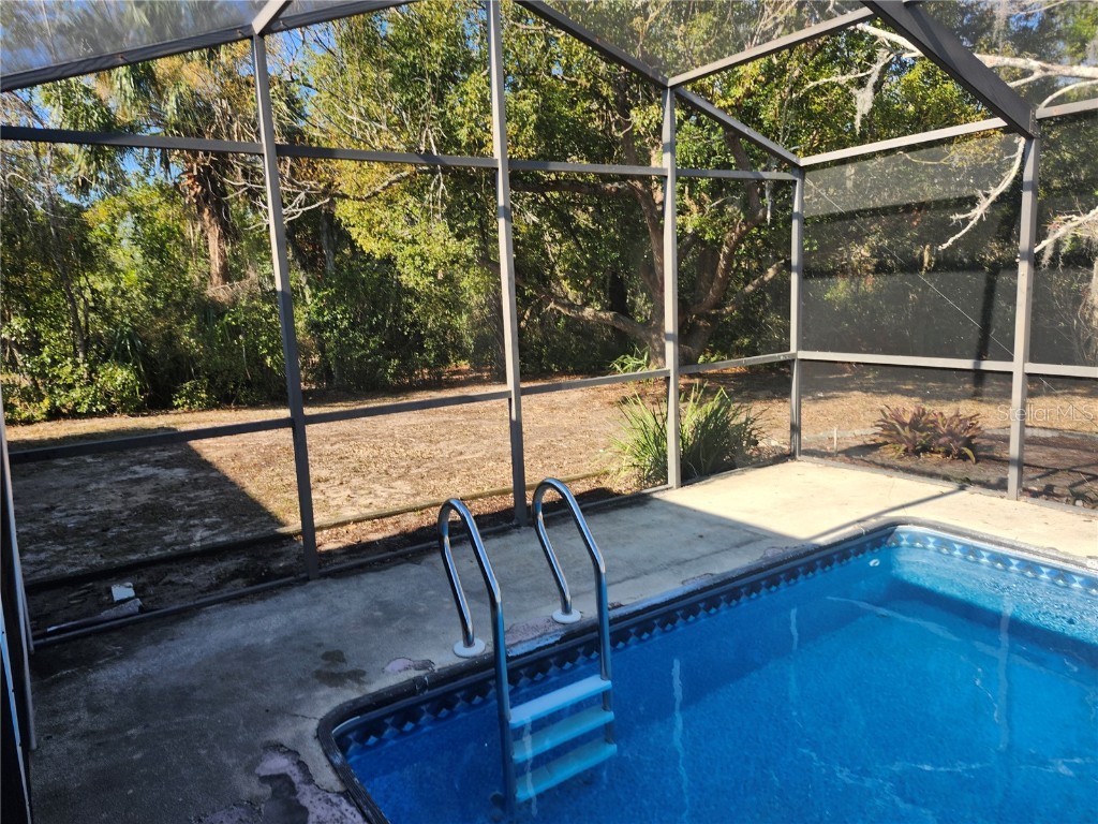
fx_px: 730
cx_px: 549
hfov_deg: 73.9
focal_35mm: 23
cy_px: 412
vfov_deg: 58.9
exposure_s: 1/362
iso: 25
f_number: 1.8
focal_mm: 5.54
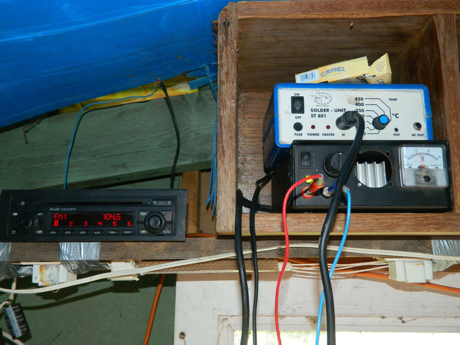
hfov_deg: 58.4
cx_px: 230
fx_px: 412
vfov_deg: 45.4
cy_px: 172
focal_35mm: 31
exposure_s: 1/30
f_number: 3.2
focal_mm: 5.6
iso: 200
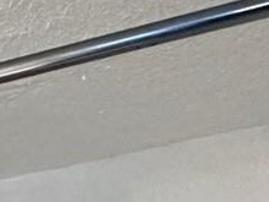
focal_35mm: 102
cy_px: 683
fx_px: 793
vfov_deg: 9.5
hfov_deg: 16.6
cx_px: -191
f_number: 2.2
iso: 250
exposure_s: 1/120
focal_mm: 2.22
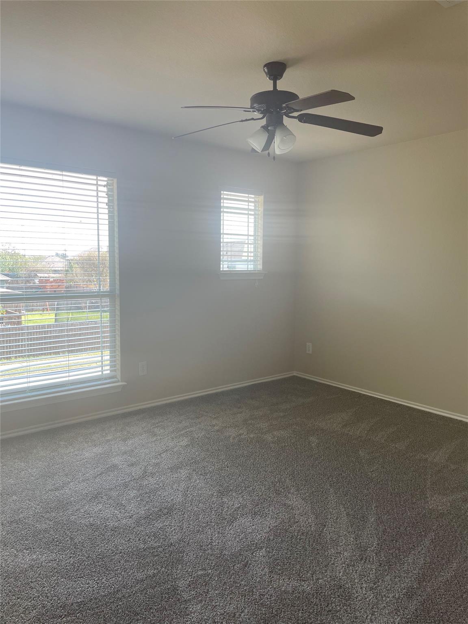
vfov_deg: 67.3
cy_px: 312
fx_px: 469
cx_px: 234
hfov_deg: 53.1
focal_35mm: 26
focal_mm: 4.2
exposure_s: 1/120
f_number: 1.6
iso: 40
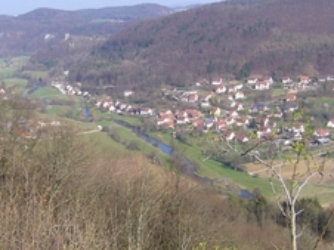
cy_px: 123
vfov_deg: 23.6
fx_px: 598
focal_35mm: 62
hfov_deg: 30.9
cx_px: 105
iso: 80
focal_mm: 5.8
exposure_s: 1/200
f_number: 5.6
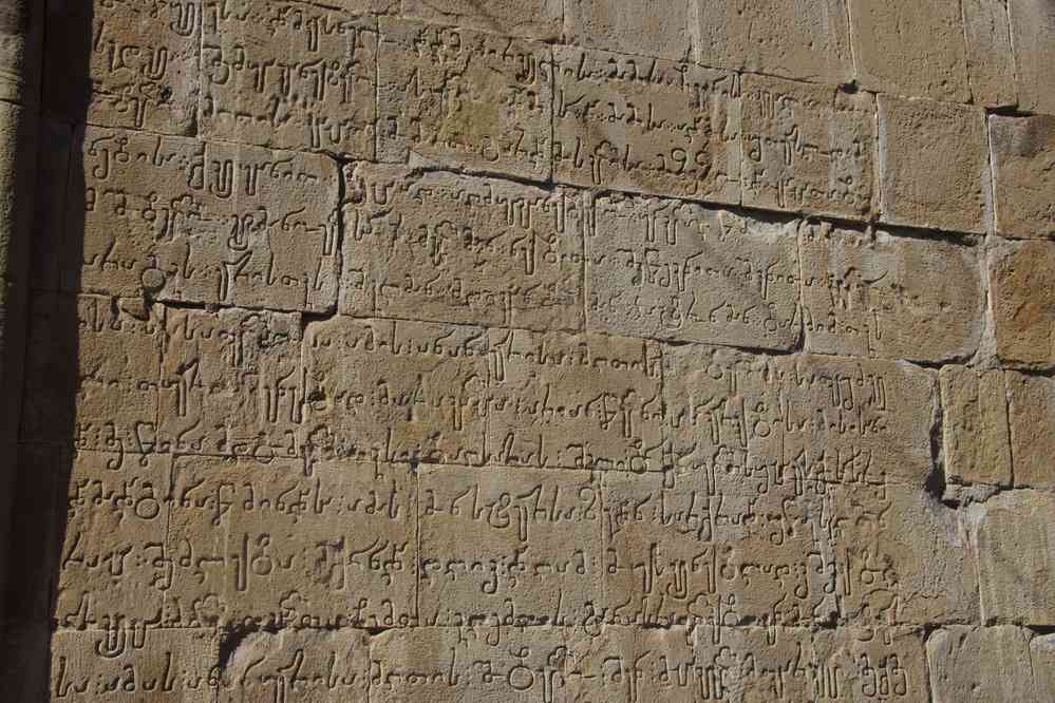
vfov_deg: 33.1
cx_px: 528
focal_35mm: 40
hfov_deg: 48.1
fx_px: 1182
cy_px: 352
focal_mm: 26.9
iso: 200
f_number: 11
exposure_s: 1/80
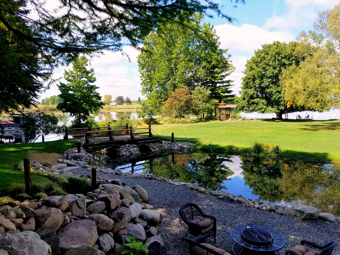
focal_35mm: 26
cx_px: 170
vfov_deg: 53.1
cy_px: 128
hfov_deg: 67.3
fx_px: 255
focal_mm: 4.2
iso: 50
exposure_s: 1/1624
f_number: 1.7
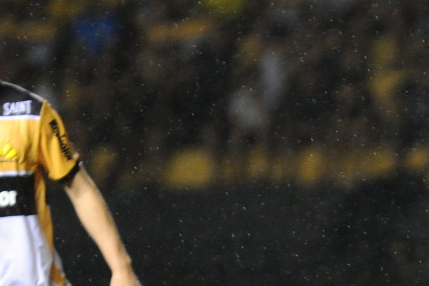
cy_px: 256
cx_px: 557
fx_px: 9066
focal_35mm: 761
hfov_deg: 2.7
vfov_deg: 1.8
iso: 5000
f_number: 2.8
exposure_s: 1/1000
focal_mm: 200
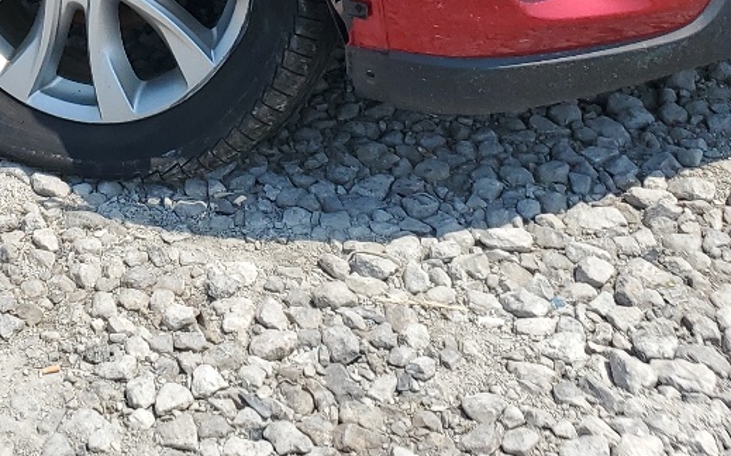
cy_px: -317
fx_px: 1693
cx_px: -72
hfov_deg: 22.9
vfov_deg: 13.9
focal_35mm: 85
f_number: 1.5
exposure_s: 1/3333
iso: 50
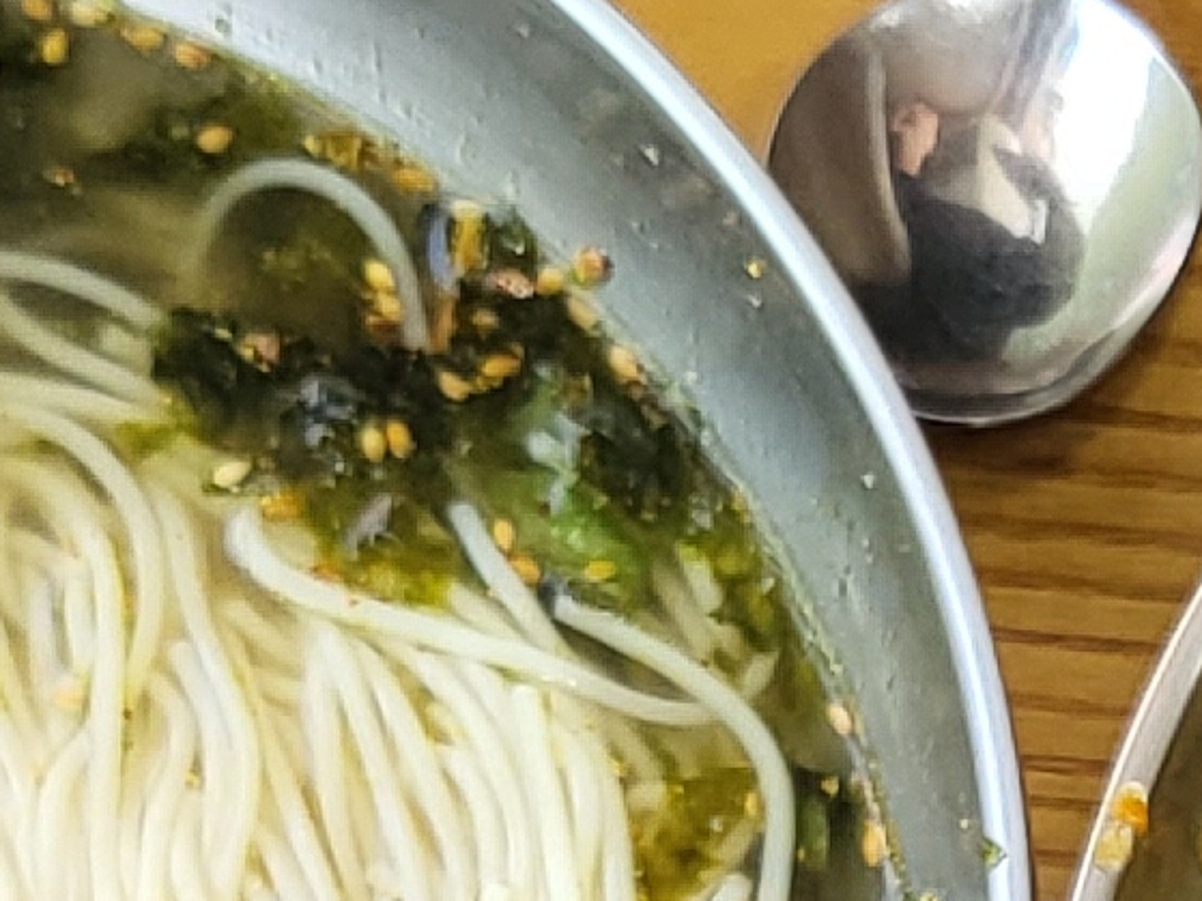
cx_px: 1759
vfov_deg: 7.6
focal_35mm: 186
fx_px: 6457
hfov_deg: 10.3
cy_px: 1912
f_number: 1.8
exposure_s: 1/120
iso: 160
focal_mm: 4.25
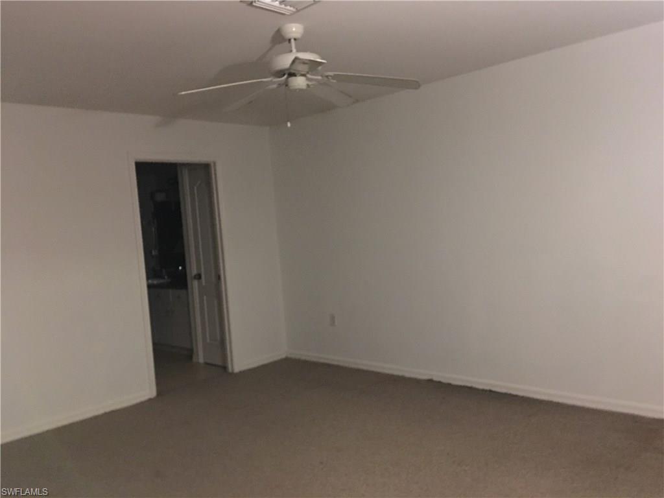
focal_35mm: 29
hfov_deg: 61.7
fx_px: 556
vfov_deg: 48.2
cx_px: 332
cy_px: 249
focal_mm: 4.15
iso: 160
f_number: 2.2
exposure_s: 1/4
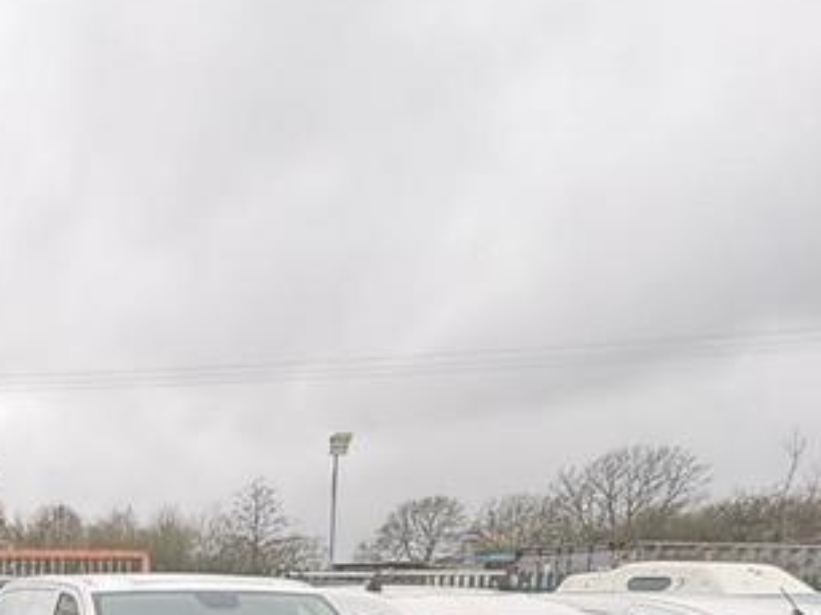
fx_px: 972
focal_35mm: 41
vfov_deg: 30.9
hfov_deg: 36.3
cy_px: 690
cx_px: -145
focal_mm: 2.22
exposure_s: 1/99
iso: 100
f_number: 2.2
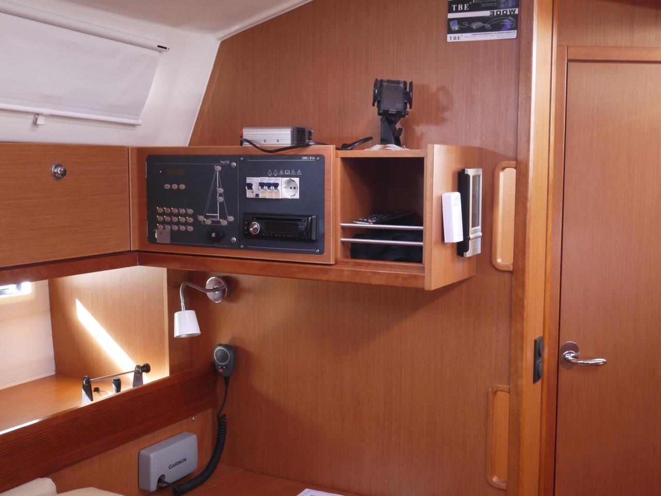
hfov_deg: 42.9
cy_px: 248
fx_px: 840
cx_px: 330
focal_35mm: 44
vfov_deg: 32.9
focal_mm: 22
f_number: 4.7
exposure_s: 1/60
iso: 800
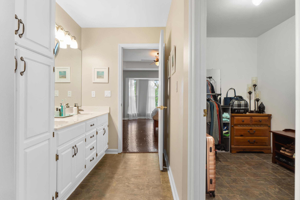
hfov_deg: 84.0
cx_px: 150
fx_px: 167
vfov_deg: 61.9
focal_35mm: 20
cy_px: 100
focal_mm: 13.5
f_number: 9
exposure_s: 2
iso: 250
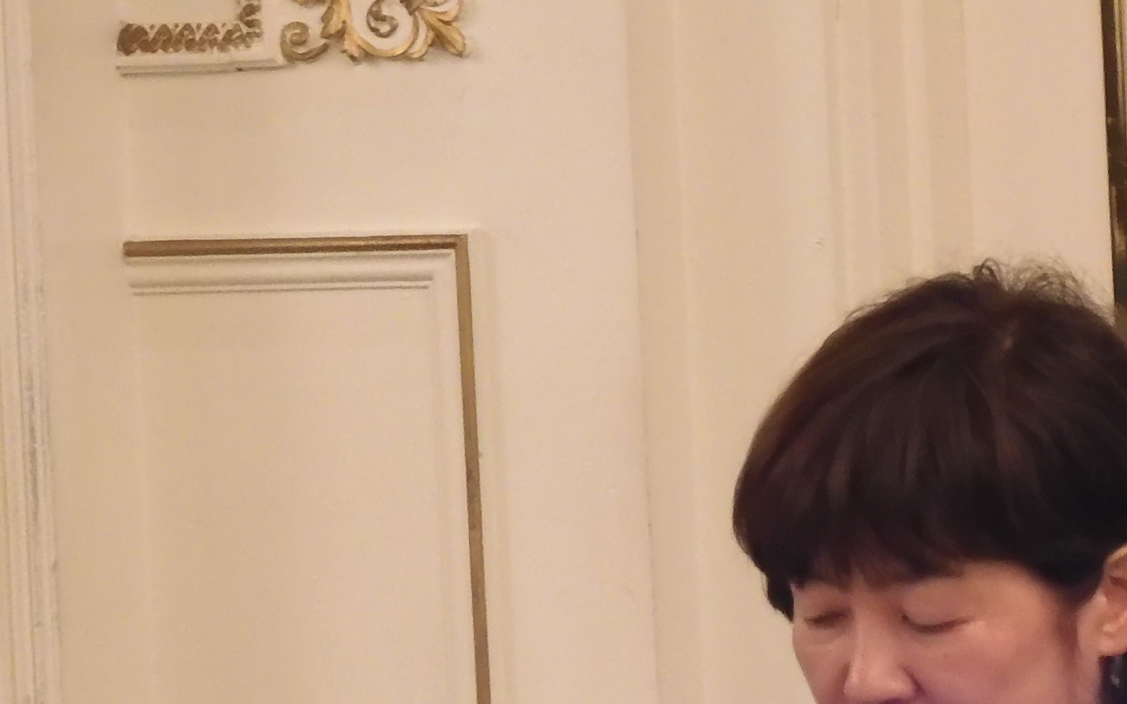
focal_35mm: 663
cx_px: 992
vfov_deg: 2.0
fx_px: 20362
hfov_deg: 3.2
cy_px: 826
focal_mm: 40.1
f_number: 5.6
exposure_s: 1/15
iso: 500
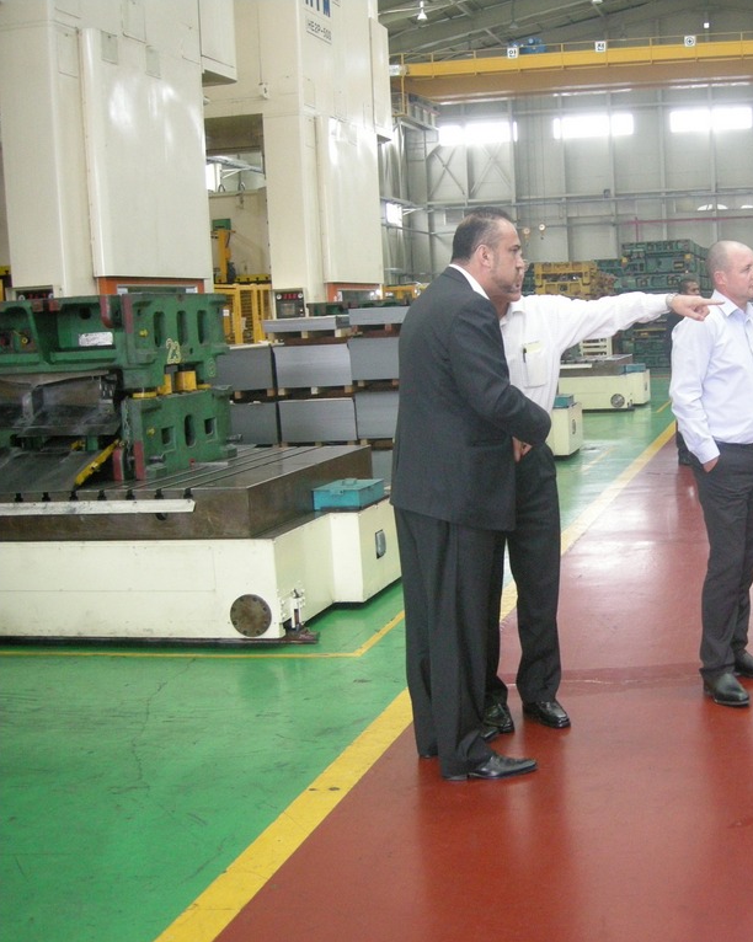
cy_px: 471
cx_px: 629
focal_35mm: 47
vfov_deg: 39.6
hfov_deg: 31.1
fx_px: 1310
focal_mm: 7.5
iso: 400
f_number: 2.7
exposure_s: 1/39.4
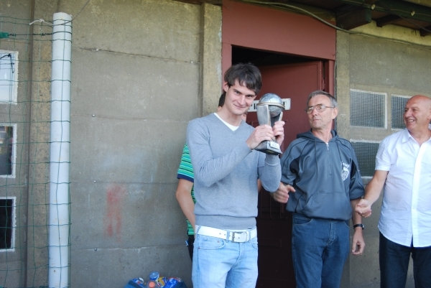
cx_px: 216
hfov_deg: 43.6
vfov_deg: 29.9
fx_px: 539
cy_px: 144
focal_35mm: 45
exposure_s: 1/80
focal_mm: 30
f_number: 4.5
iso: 200
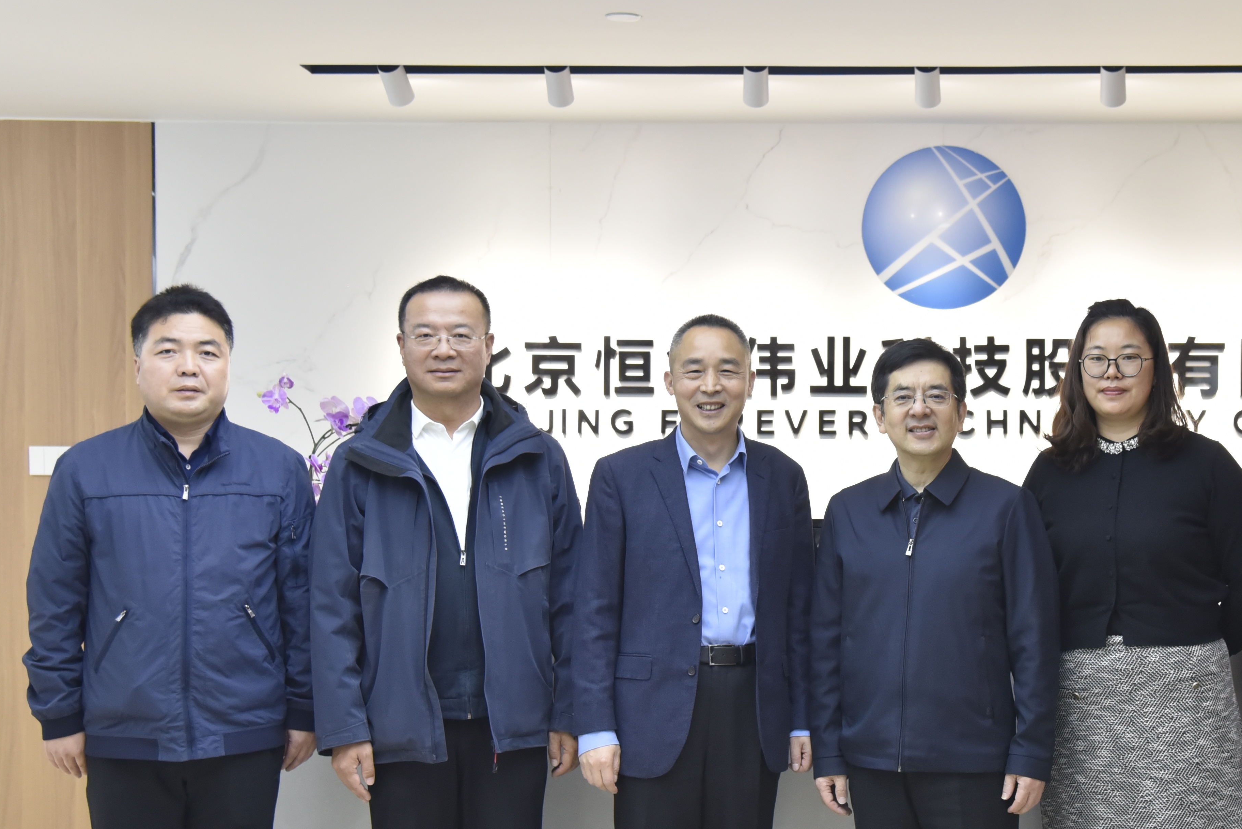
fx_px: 2278
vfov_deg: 20.6
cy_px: 474
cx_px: 884
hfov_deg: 30.1
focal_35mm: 66
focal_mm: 40
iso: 1600
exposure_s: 1/320
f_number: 4.5
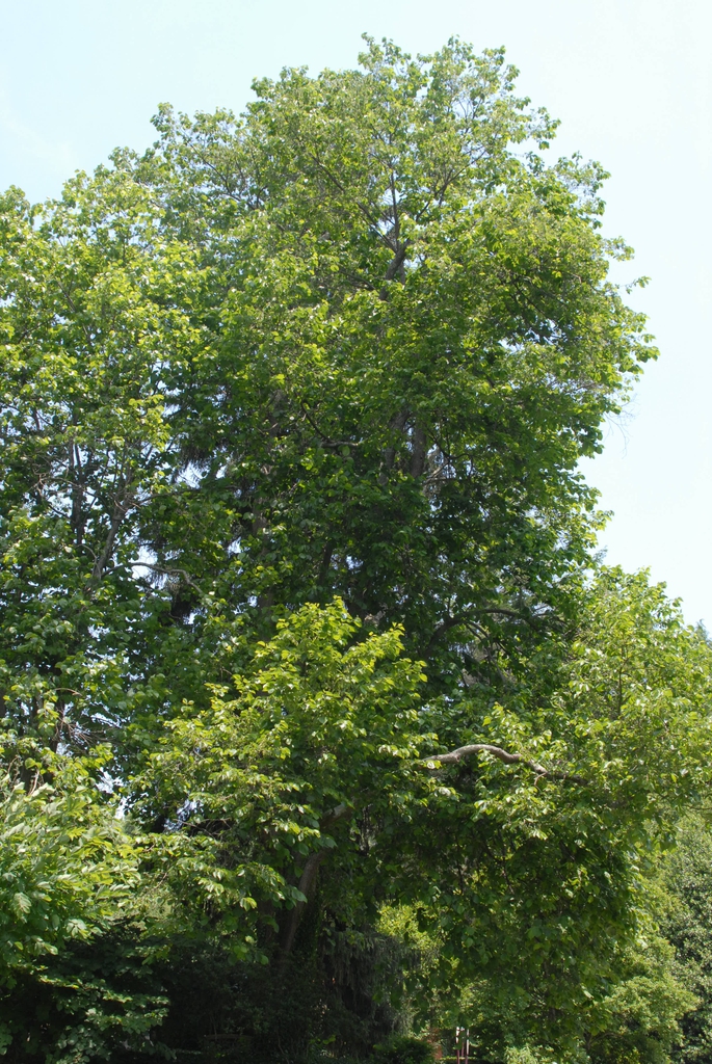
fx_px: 1243
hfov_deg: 32.0
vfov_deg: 46.4
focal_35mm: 42
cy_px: 532
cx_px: 356
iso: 400
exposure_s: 1/200
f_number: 7.1
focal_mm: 28
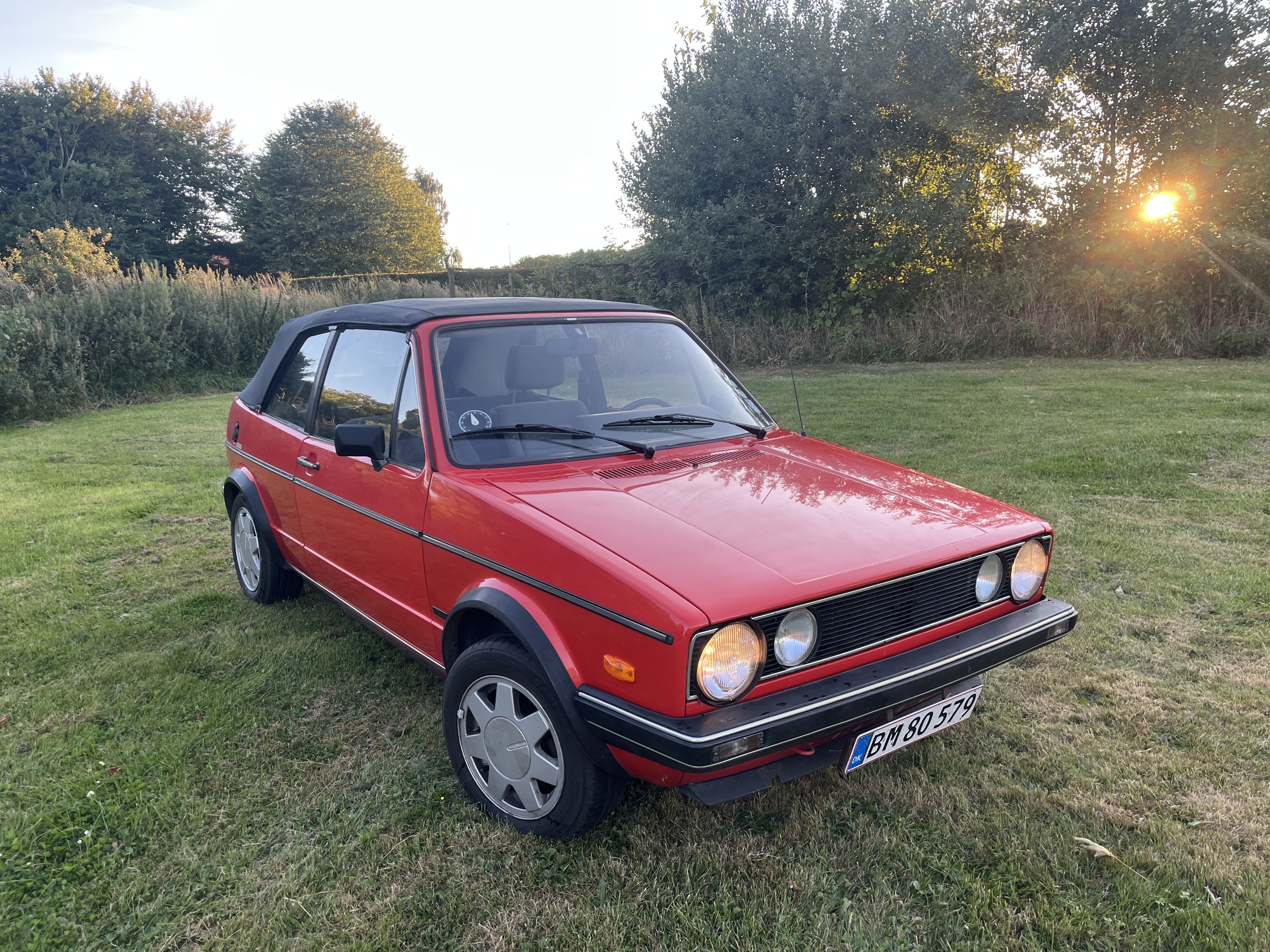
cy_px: 476
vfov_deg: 53.1
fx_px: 954
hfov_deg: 67.3
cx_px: 635
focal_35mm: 26
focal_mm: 5.1
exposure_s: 1/122
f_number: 1.6
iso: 32
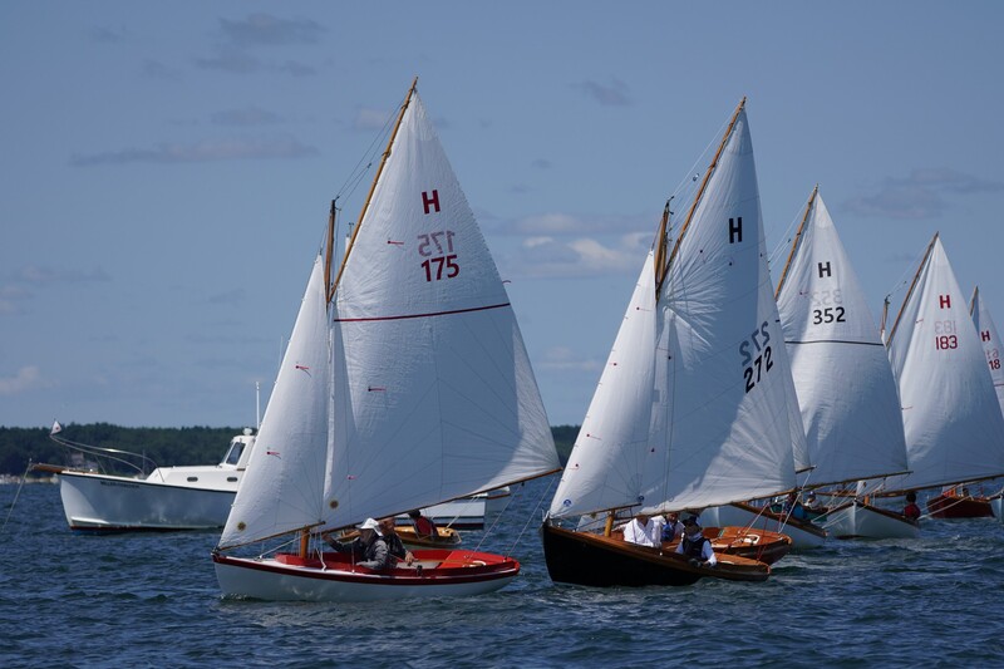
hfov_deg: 8.2
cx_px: 502
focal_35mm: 252
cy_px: 334
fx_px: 7026
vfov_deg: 5.5
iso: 100
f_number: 5
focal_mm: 168
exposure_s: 1/1600
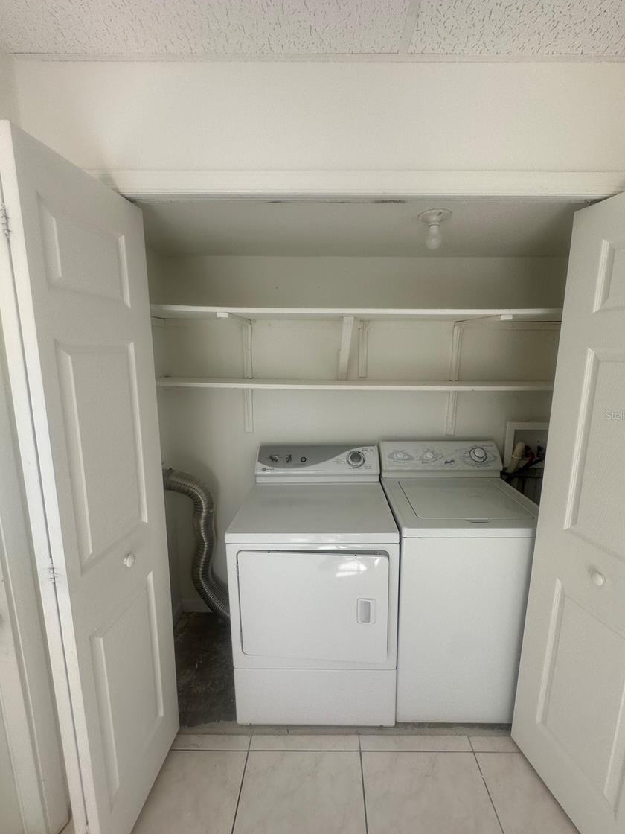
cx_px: 323
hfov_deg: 81.7
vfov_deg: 98.2
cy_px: 415
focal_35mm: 15
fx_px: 361
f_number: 2.2
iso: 40
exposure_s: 1/299
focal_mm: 2.22
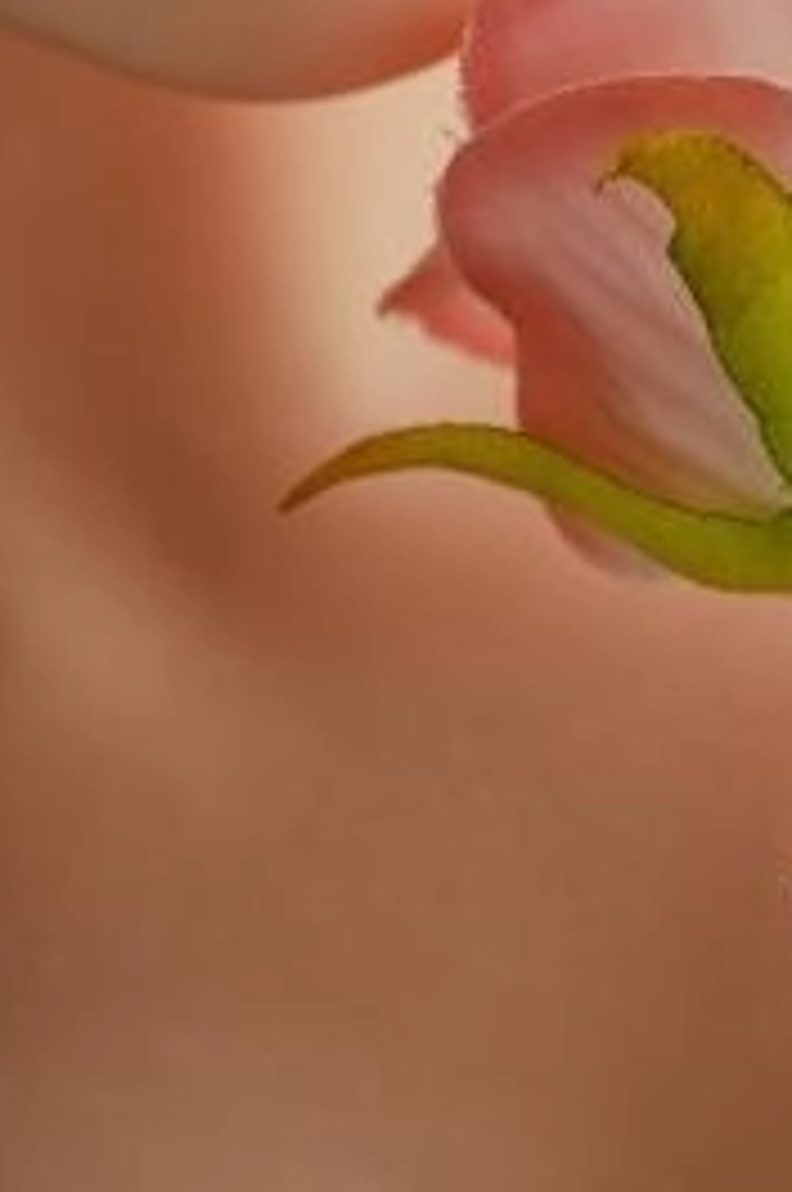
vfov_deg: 11.8
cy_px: -292
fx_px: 5624
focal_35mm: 170
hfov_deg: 8.0
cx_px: 220
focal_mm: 50
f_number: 4
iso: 200
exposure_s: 1/60
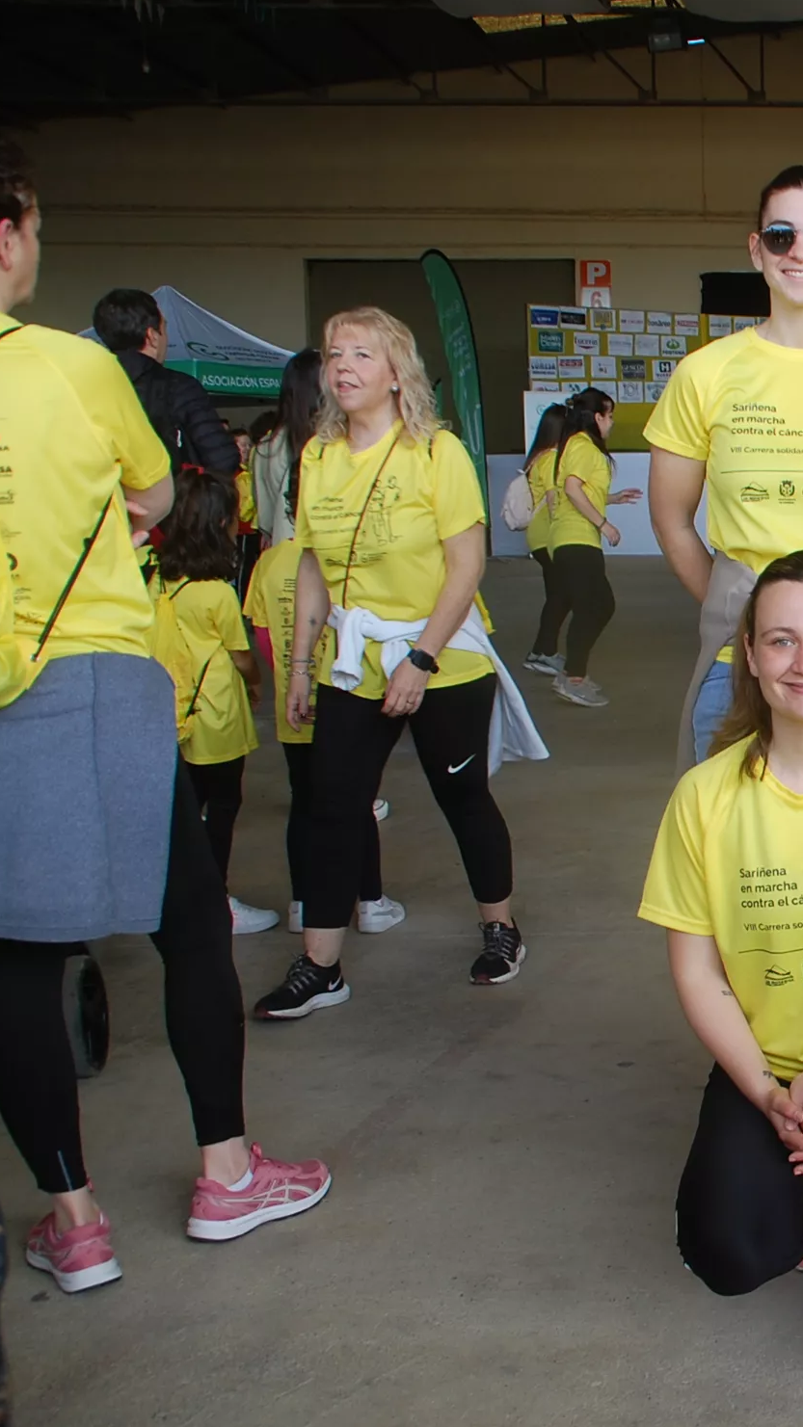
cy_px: 718
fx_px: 1628
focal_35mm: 43
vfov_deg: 47.4
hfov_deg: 24.5
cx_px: 1013
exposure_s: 1/160
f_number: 6.3
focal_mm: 18
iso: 200
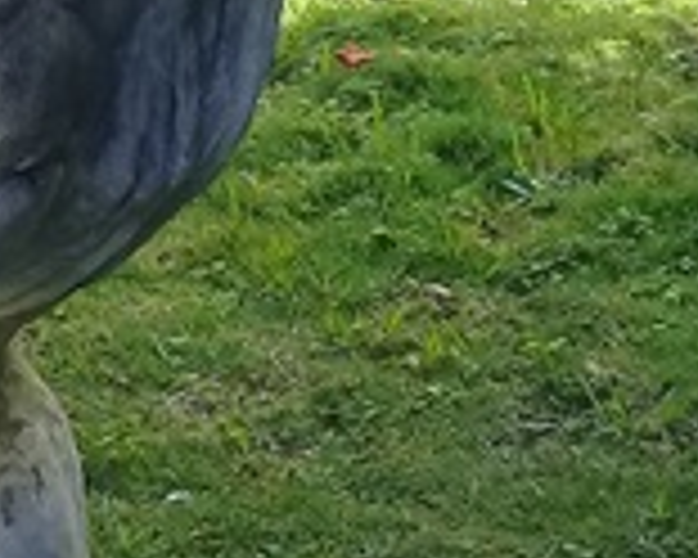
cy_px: -76
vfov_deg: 9.8
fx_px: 3223
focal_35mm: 156
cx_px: -23
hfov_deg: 12.2
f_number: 2.2
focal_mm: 3.3
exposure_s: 1/173
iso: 50
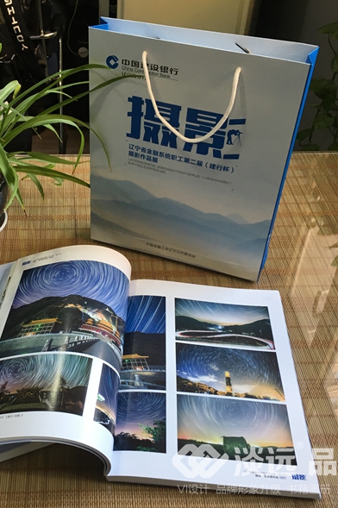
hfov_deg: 32.2
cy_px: 254
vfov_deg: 47.4
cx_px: 103
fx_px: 578
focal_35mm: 41
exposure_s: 1/33
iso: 64
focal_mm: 4.15
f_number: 2.2
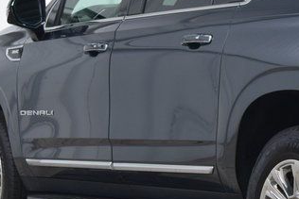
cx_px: 371
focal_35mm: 175
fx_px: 1454
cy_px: 97
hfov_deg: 11.5
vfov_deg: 7.9
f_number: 6.3
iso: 640
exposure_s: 1/15
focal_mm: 36
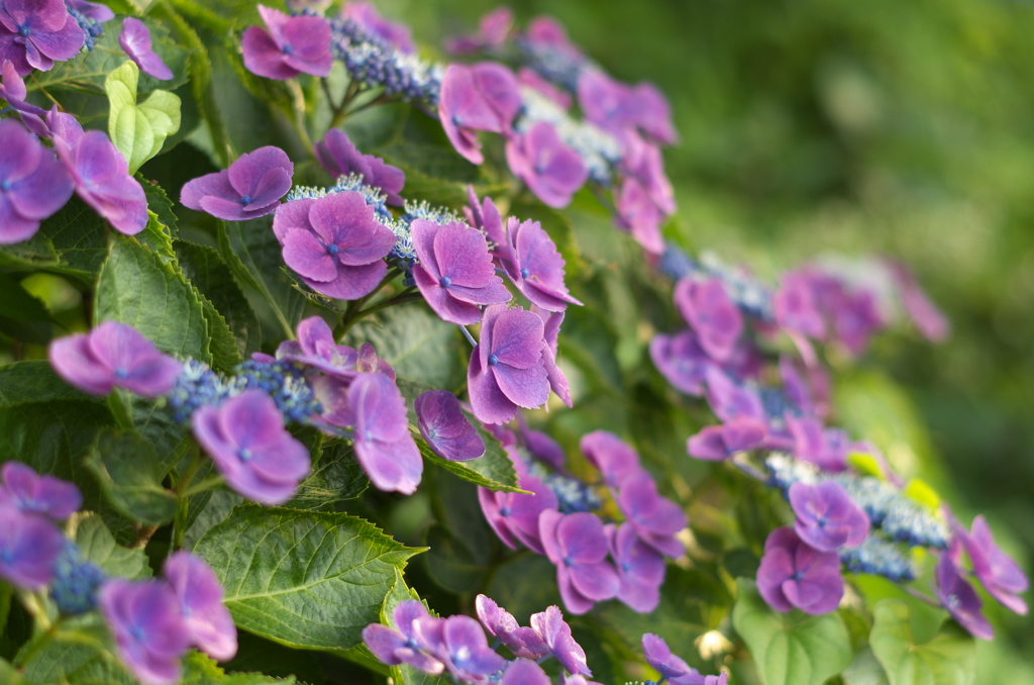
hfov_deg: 27.0
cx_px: 517
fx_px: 2149
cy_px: 342
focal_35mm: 75
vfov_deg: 18.1
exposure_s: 1/250
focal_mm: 50
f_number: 2.2
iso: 100
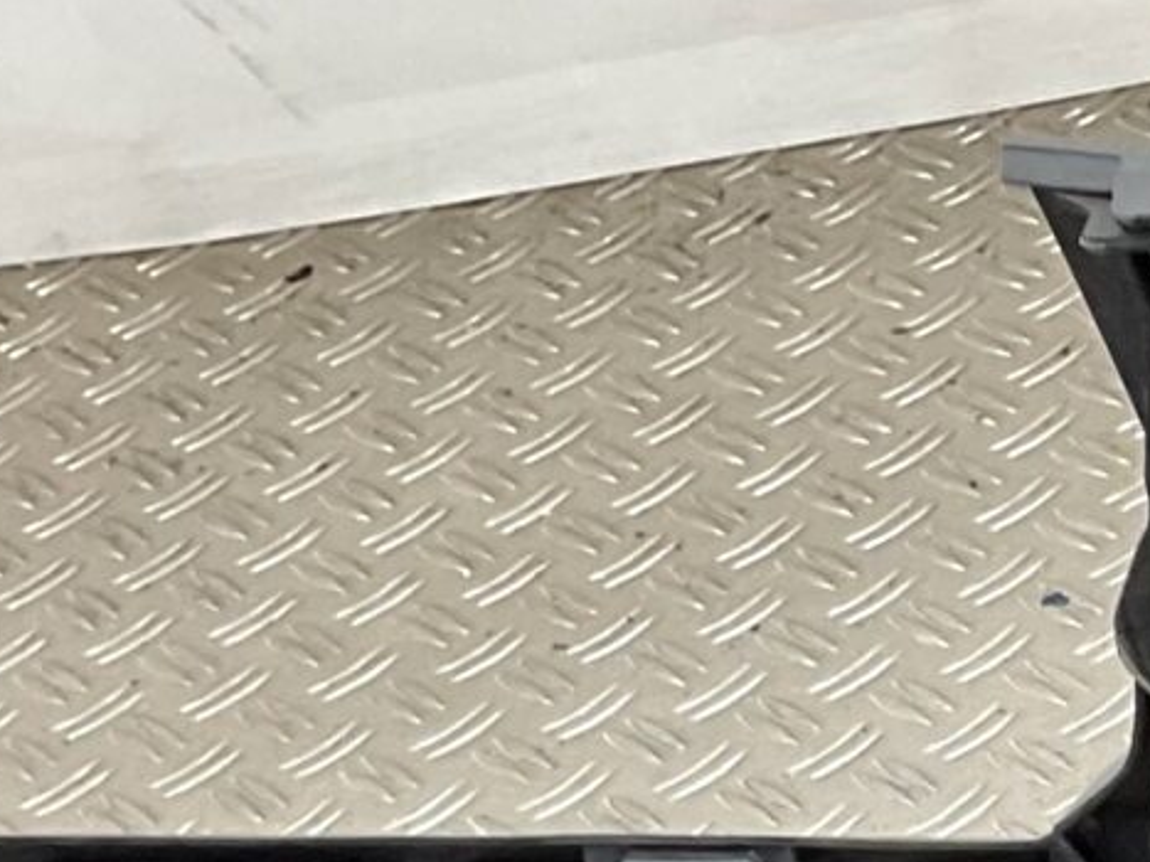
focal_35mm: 159
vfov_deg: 8.7
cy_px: 1832
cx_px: 2130
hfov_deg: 11.5
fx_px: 5281
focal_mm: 3
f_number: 1.8
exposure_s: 1/100
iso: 32
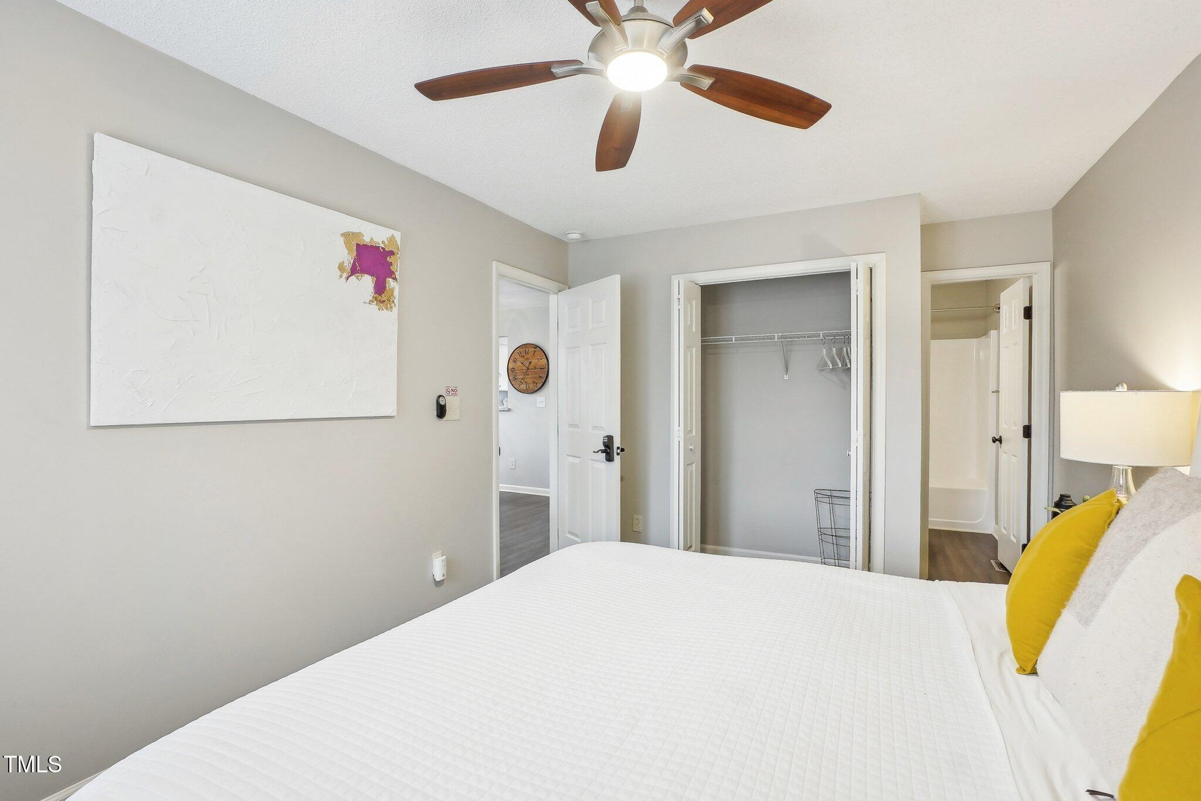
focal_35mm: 15
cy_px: 400
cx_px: 600
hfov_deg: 100.4
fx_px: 500
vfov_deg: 77.3
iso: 400
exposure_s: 1/5
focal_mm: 10
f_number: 8
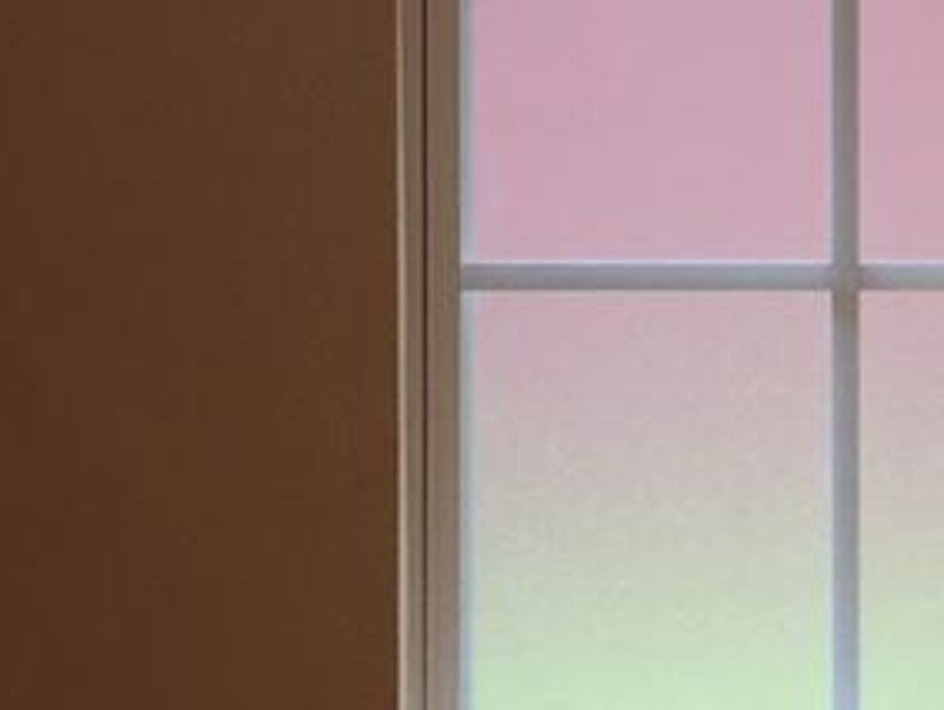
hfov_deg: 11.2
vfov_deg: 8.9
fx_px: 4560
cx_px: 1584
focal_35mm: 167
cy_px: 220
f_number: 2.2
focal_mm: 4.15
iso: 32
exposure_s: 1/60
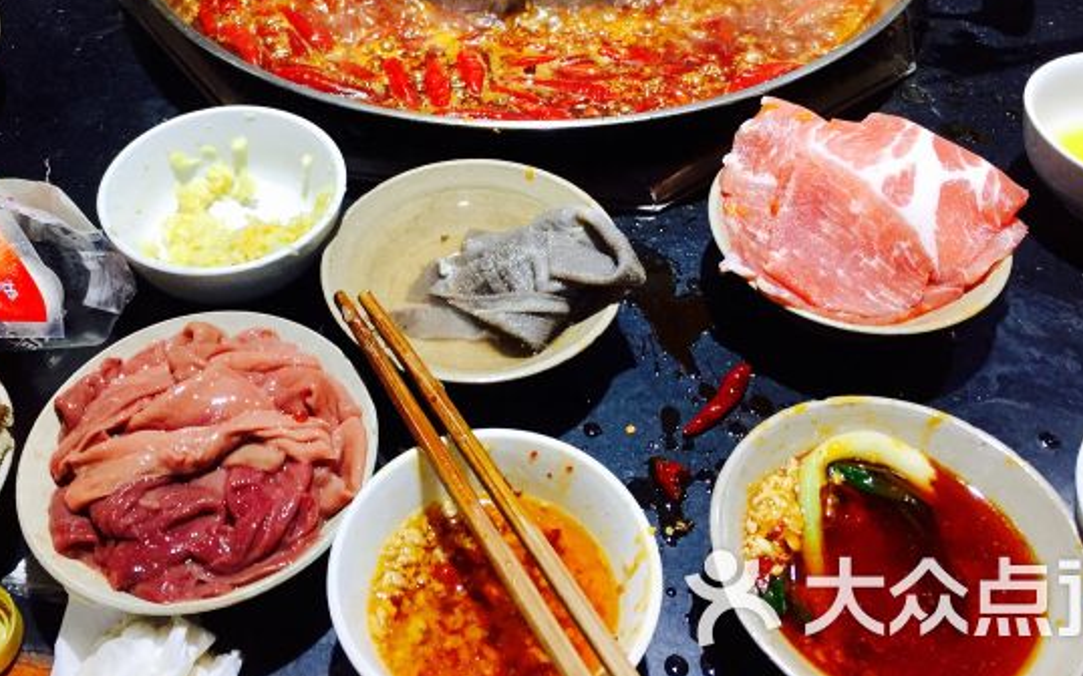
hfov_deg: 49.2
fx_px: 1180
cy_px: 174
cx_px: 485
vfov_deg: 31.4
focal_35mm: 40
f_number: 2.2
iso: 80
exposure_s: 1/33
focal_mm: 4.15
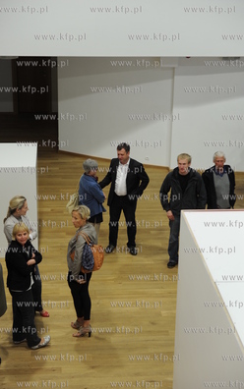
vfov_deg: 28.6
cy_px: 195
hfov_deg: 18.1
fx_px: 765
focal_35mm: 72
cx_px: 123
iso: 800
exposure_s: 1/40
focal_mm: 70
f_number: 3.2
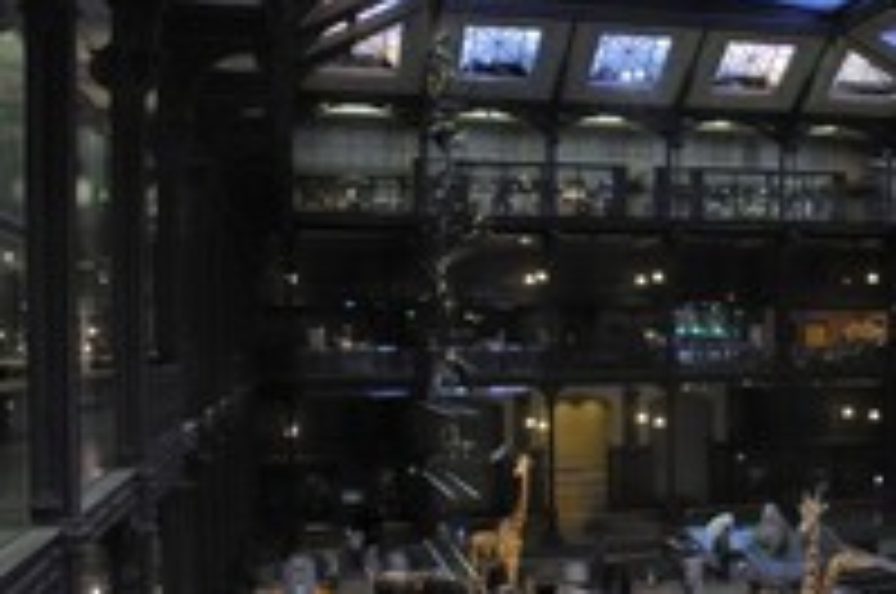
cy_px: 338
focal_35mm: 54
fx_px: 1343
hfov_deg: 34.2
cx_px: 858
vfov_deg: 24.9
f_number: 6.3
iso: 100
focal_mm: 17
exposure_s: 1/1.25
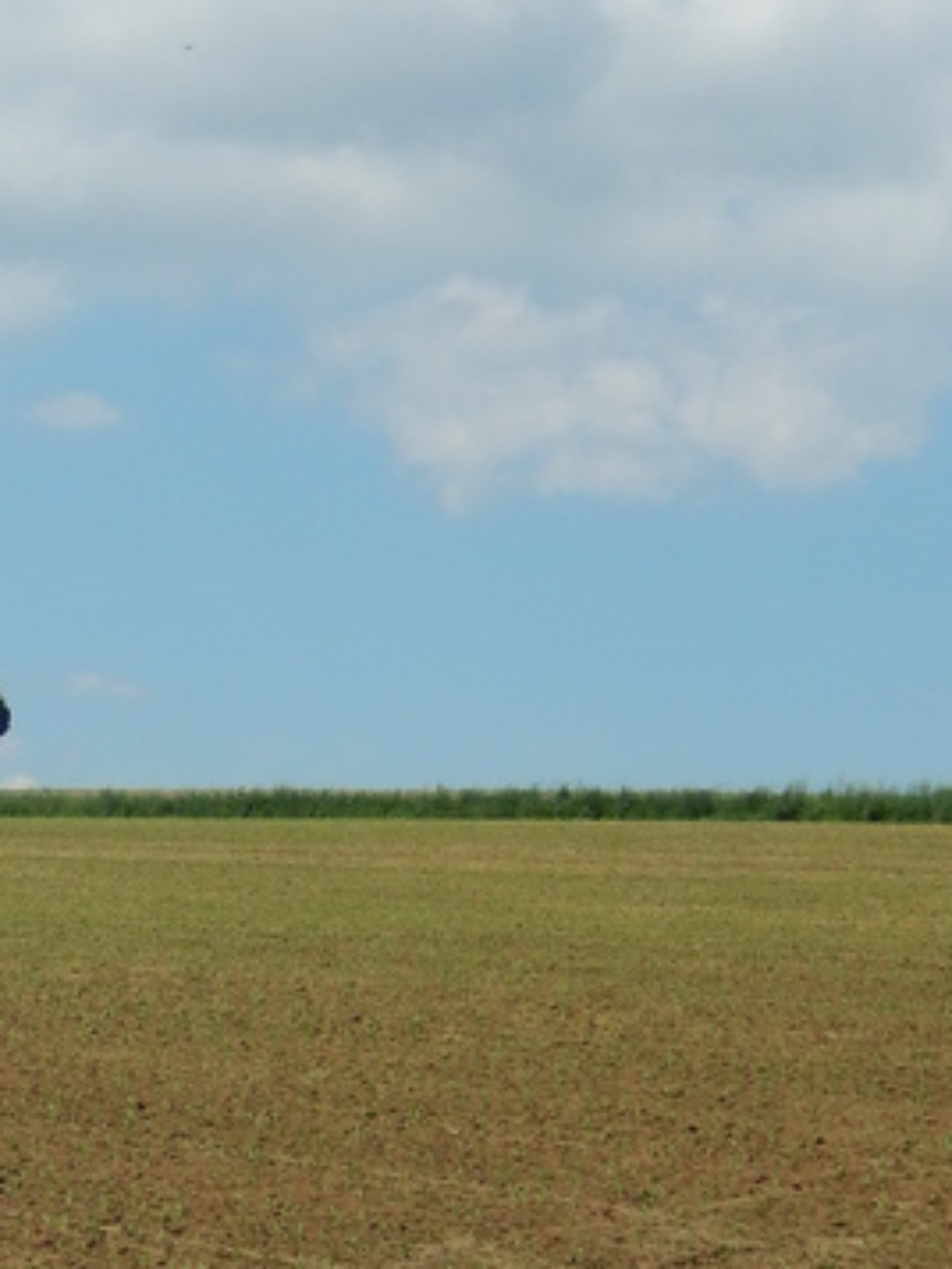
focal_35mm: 124
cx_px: -46
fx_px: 4544
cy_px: 679
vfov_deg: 15.9
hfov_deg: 11.8
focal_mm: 7.3
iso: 125
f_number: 4.2
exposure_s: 1/1250
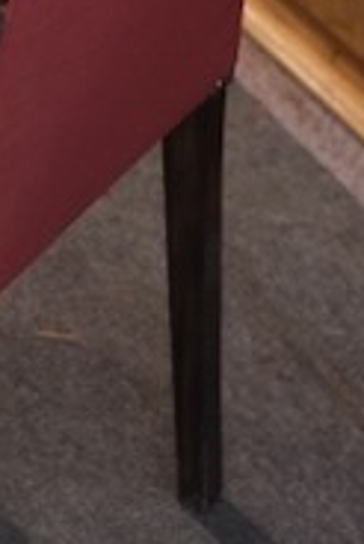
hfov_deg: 7.8
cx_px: -127
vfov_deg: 11.8
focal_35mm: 173
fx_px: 2619
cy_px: 89
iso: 3200
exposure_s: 1/125
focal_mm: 35
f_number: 3.6
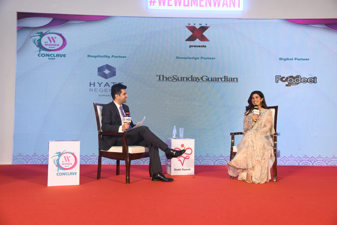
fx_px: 356
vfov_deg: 35.1
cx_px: 168
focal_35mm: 38
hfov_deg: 50.7
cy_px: 112
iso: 1250
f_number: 5
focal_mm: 38
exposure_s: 1/125
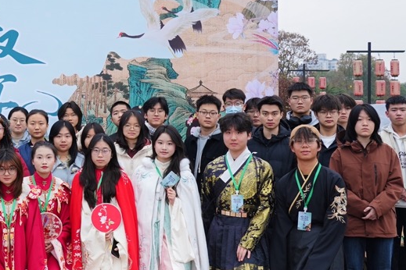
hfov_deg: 26.1
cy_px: 103
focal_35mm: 74
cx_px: 13
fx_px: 834
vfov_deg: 18.4
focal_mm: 30
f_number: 5
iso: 320
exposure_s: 1/200
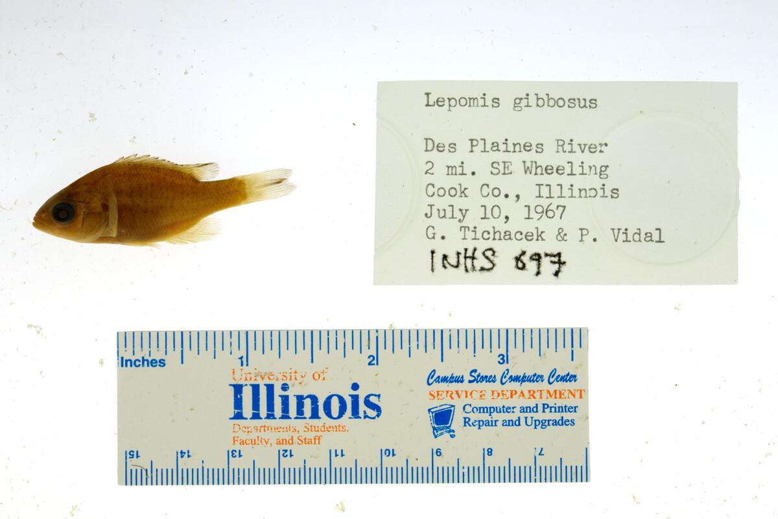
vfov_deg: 22.6
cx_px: 389
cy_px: 260
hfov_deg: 33.4
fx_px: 1297
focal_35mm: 60
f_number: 10
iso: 100
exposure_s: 1/200
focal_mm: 60
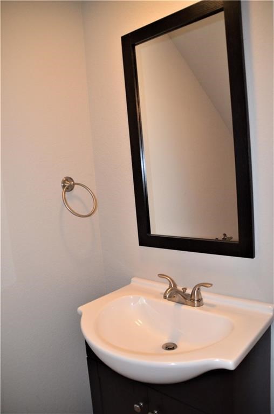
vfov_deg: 67.5
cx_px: 137
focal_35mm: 27
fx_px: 310
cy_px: 207
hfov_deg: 47.7
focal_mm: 18
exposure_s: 1/60
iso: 2200
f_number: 3.5
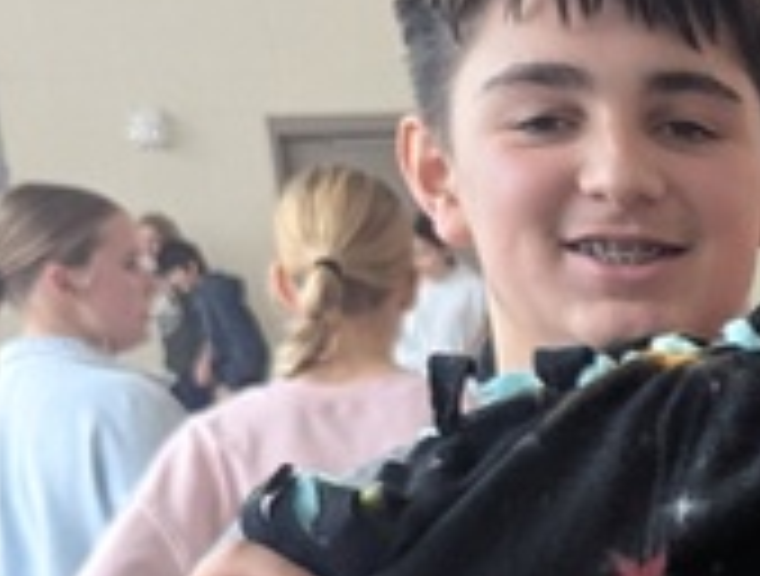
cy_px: 1136
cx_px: 1637
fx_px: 3195
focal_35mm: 145
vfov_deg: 9.6
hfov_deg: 11.8
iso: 97
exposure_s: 1/163
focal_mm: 6.81
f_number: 1.85
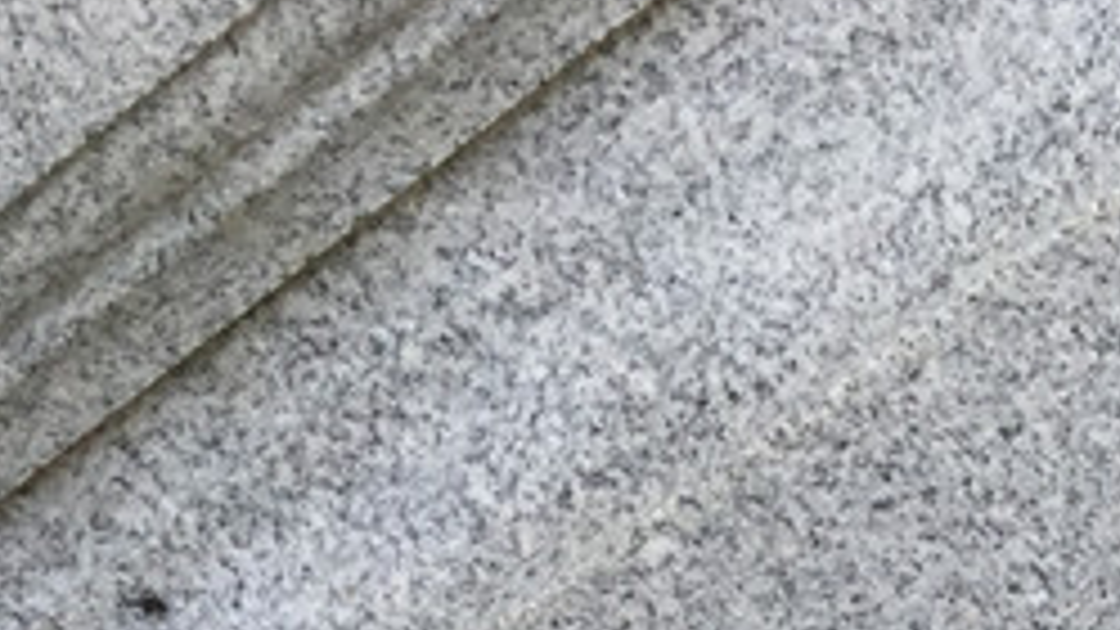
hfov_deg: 16.0
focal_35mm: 122
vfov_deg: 9.3
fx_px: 3623
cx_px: 1732
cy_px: 1303
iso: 25
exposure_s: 1/326
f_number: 2.4
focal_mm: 3.3
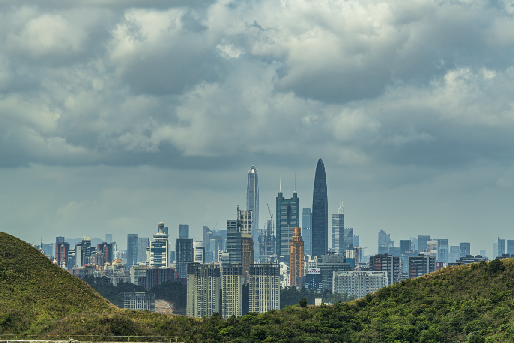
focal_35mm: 200
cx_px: 257
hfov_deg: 10.3
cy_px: 172
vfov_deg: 6.9
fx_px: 2855
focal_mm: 200
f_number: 11
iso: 64
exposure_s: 1/160
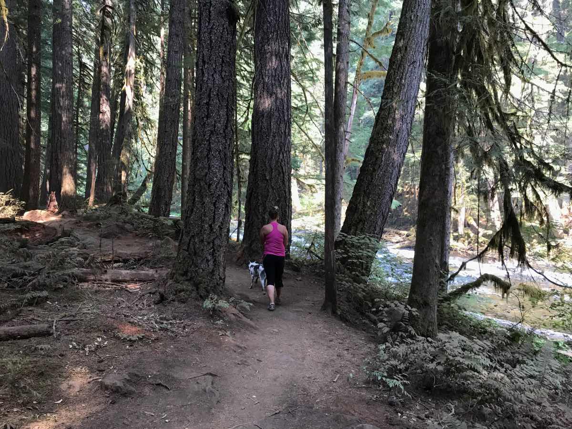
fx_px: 463
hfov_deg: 63.4
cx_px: 286
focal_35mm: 28
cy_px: 214
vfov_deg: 49.7
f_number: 1.8
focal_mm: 3.99
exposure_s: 1/40
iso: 25
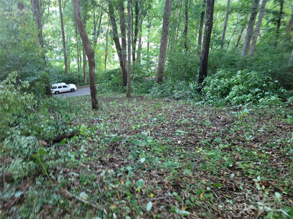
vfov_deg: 53.1
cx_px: 146
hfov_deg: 67.3
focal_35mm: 26
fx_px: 220
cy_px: 110
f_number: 1.8
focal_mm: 5.4
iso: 125
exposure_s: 1/12
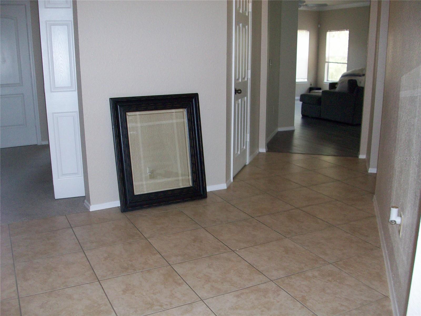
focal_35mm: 34
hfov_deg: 54.0
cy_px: 158
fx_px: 414
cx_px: 210
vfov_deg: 41.8
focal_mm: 5.7
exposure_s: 1/60
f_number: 2.8
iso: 160
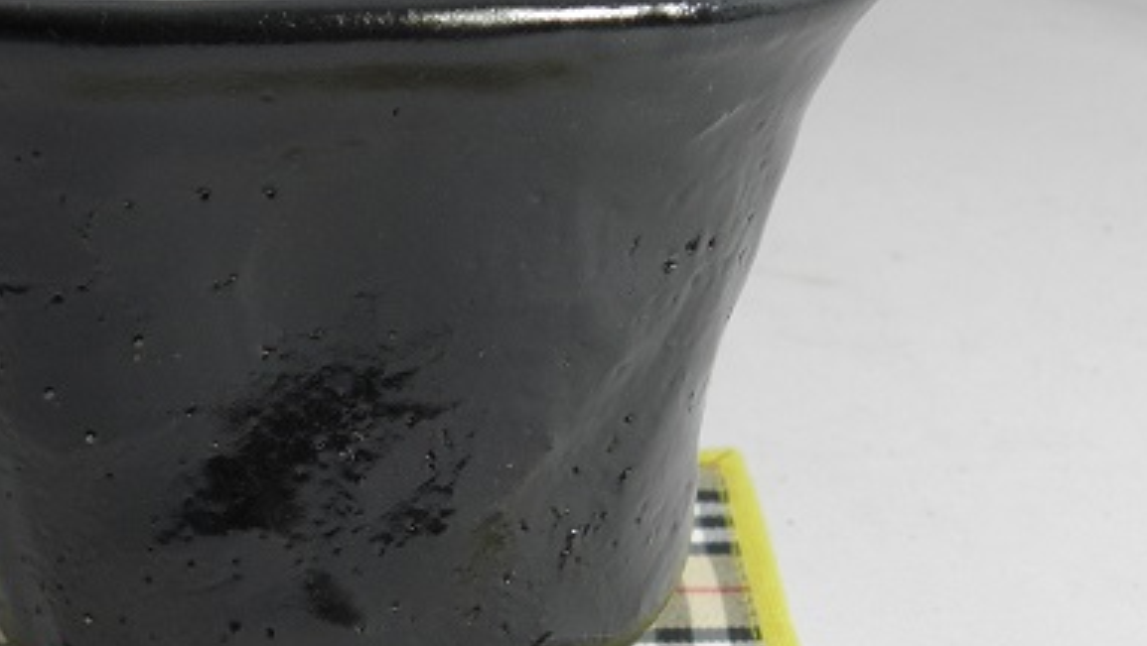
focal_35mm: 67
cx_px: 259
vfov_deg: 18.0
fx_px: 2039
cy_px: 345
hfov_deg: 30.8
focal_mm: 6.64
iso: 125
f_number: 3.2
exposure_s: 1/50
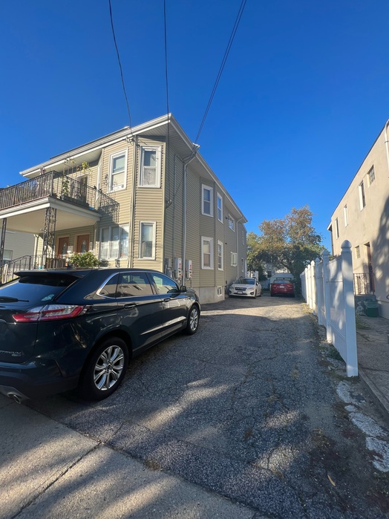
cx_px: 194
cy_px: 260
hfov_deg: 89.9
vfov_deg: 106.2
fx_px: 195
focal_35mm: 13
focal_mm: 1.57
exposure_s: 1/652
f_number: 1.8
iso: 32
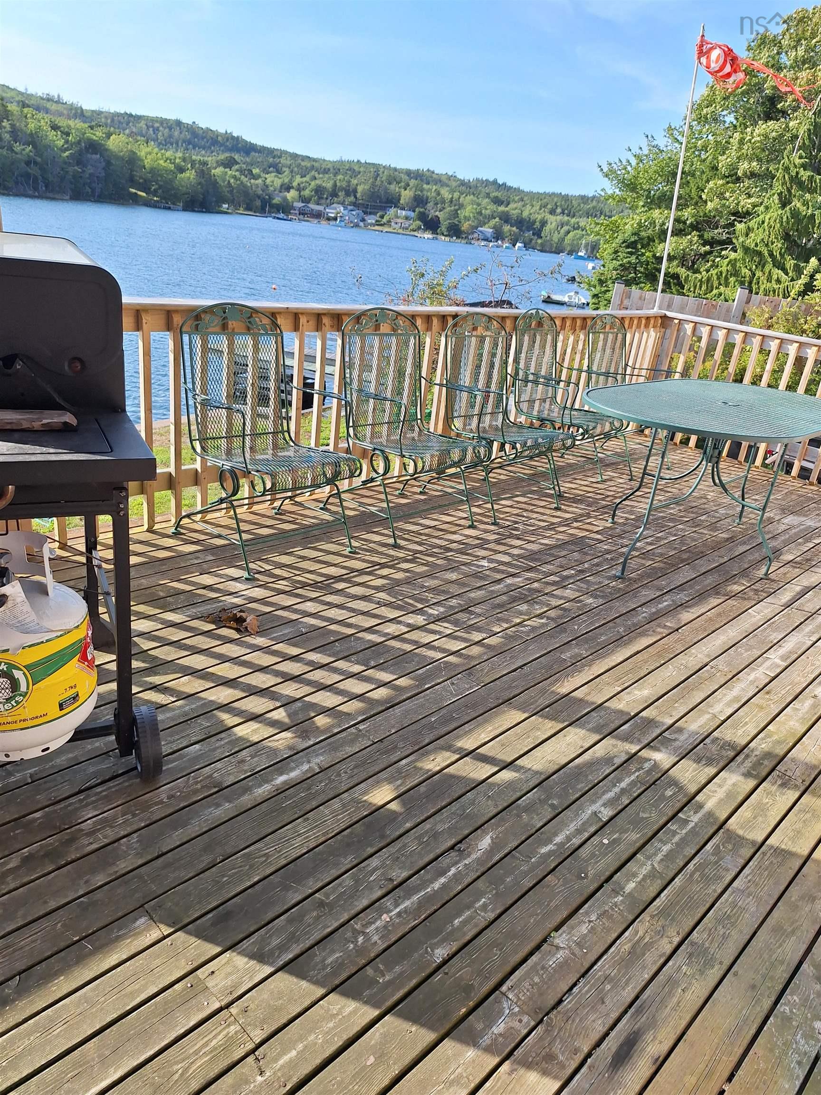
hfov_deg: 58.9
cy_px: 548
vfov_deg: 73.9
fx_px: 727
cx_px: 410
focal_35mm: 23
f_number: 1.8
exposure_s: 1/1340
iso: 40
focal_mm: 5.54
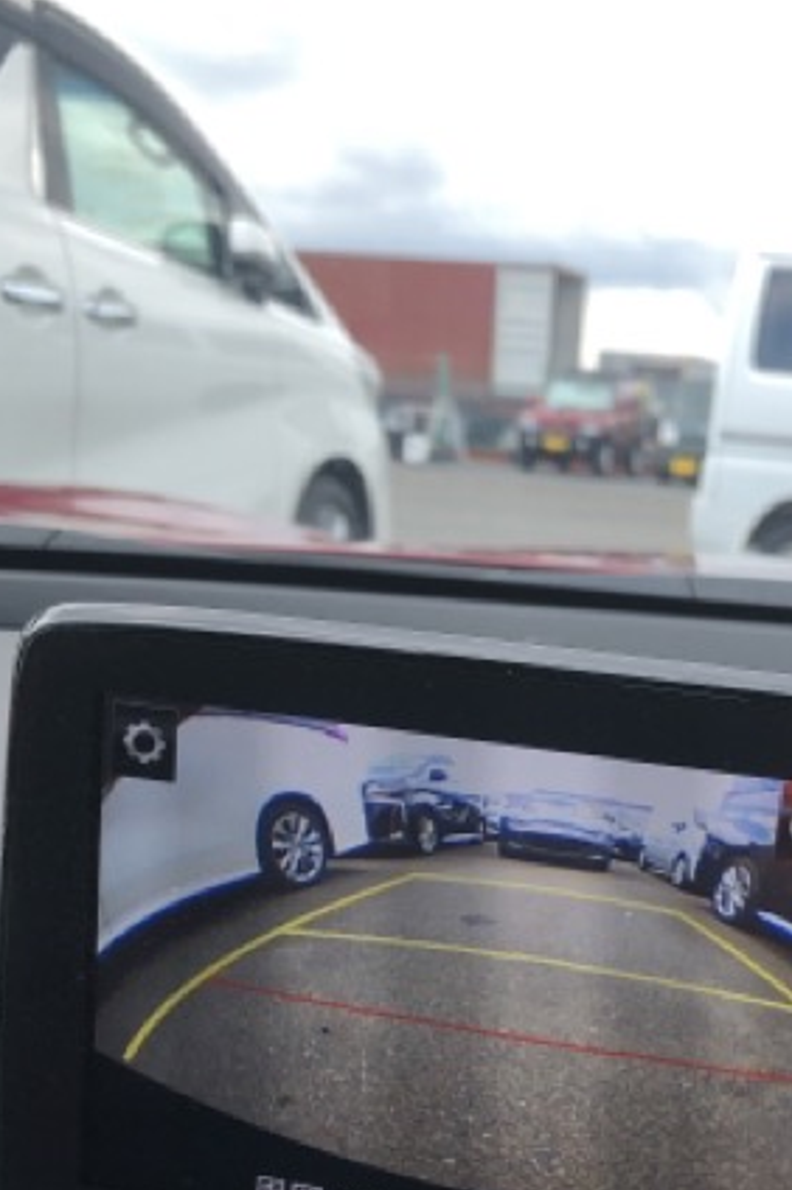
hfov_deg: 29.9
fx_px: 1454
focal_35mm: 44
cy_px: 845
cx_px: 615
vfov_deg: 43.5
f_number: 1.8
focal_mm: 3.99
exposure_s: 1/331
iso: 20
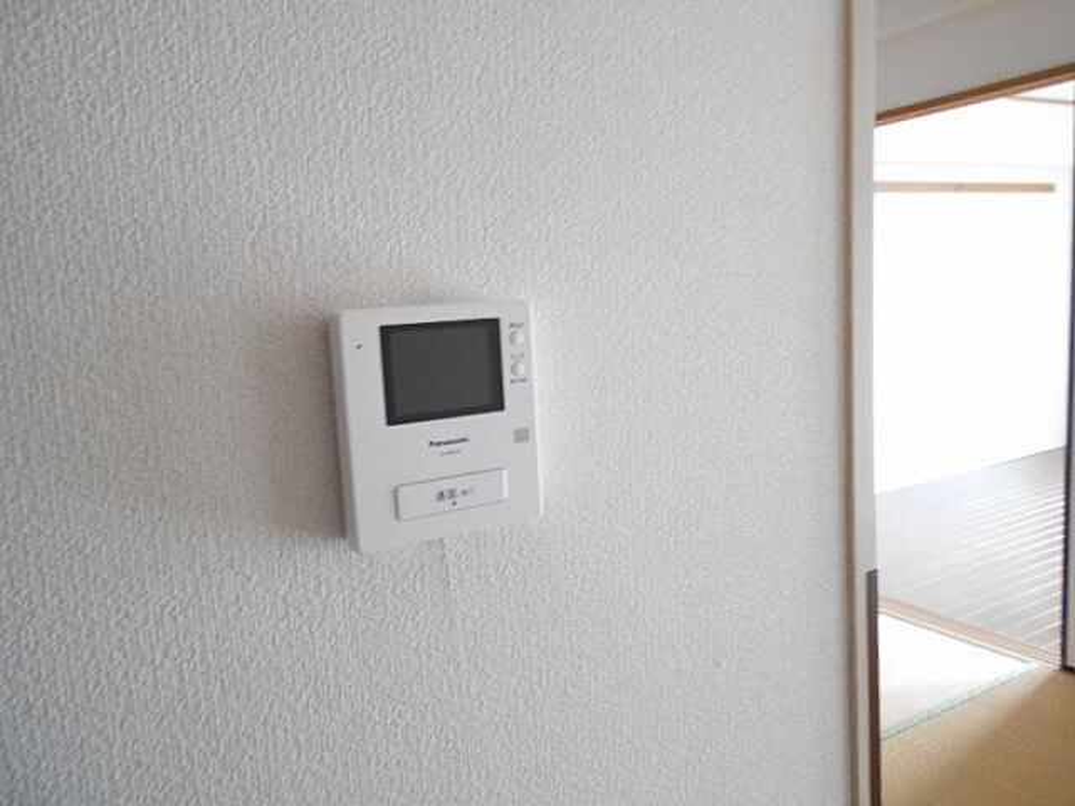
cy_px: 403
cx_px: 538
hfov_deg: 67.3
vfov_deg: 53.1
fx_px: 807
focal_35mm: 26
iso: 400
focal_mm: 4.6
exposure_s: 1/15
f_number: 3.2
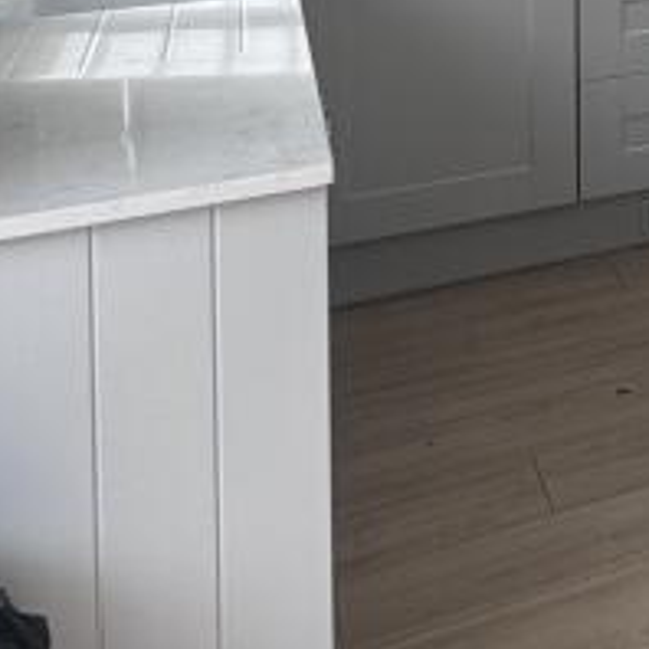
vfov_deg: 22.6
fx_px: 1358
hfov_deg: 21.8
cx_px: 1010
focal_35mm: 64
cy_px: -288
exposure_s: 1/99
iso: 50
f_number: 2.2
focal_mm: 2.22
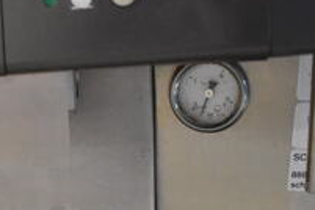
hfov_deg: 23.3
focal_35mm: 82
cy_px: 285
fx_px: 717
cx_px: -27
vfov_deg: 15.7
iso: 3600
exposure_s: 1/125
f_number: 3.5
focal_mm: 18
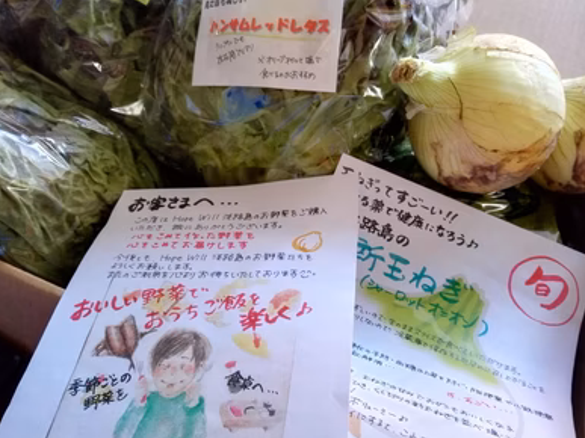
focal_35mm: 30
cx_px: 292
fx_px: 507
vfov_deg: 46.8
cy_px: 225
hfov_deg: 60.0
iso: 400
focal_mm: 3.8
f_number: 2
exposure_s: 1/16.7
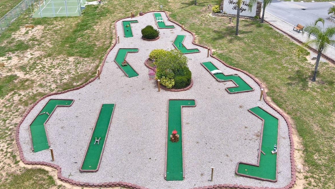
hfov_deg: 55.3
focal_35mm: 36
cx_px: 169
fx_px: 320
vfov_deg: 32.8
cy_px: 82
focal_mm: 4.5
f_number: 2.8
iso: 100
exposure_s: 1/725
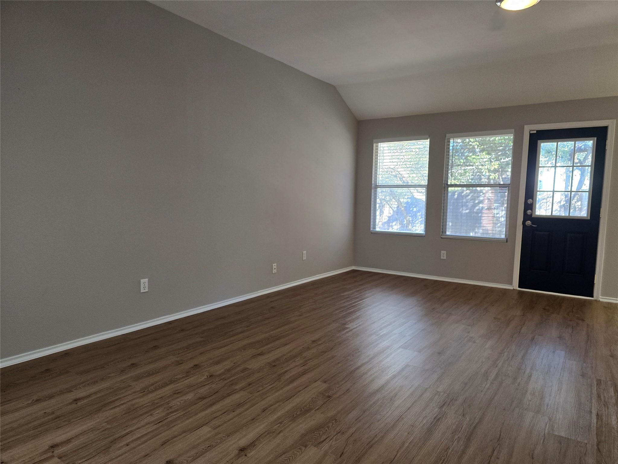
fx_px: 411
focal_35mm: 23
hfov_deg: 73.9
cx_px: 309
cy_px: 232
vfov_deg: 58.9
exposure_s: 1/120
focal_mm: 6.3
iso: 250
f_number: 1.7
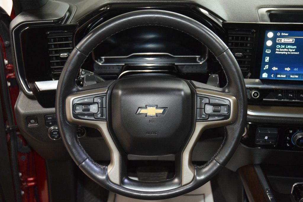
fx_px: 366
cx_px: 152
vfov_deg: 30.9
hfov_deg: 45.0
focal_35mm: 44
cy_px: 101
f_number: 3.8
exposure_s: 1/50
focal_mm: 29
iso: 2200
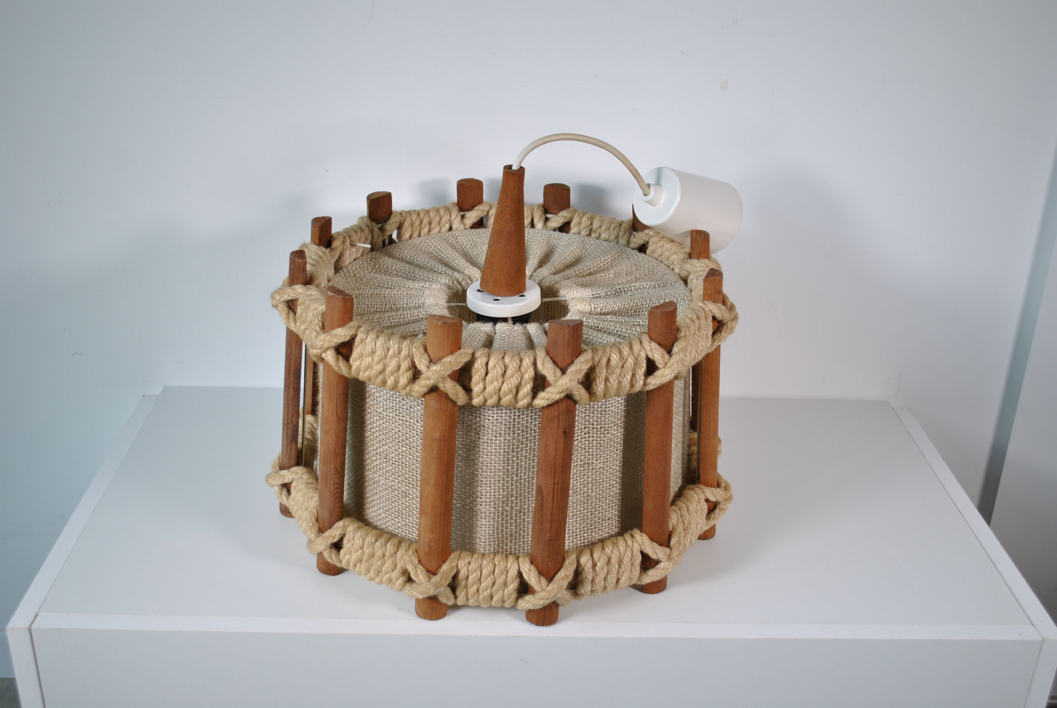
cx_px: 528
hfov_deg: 49.5
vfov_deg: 34.3
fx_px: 1146
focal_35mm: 39
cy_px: 354
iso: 200
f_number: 4.2
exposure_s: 1/160
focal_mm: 26
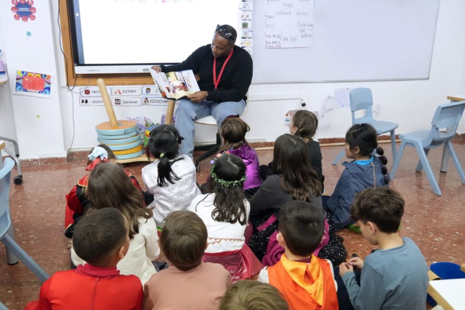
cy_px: 155
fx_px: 426
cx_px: 232
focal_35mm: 33
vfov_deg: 40.0
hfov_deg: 57.2
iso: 6400
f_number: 4
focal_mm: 22
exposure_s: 1/400
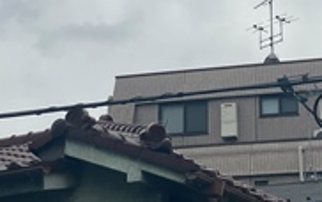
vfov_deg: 10.4
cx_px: 142
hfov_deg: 16.8
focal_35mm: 124
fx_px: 1089
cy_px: -50
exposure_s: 1/4425
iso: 32
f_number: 1.8
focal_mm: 3.99
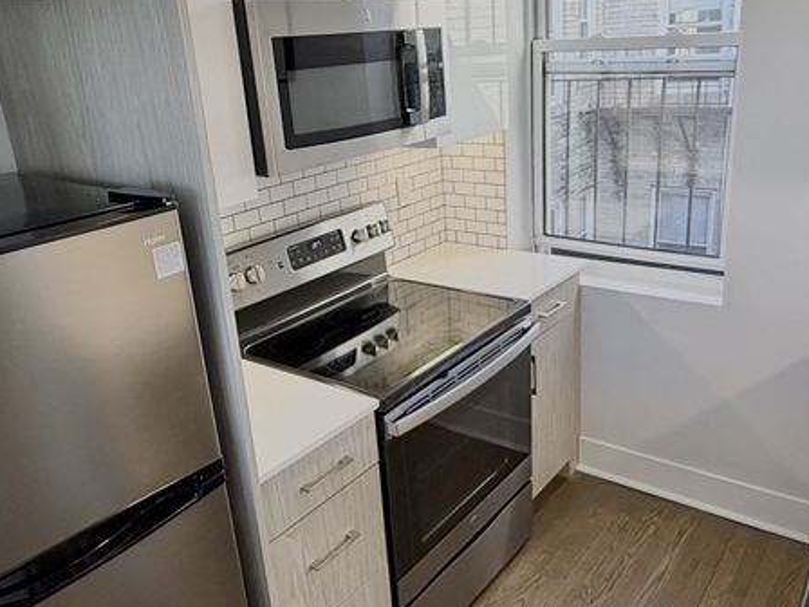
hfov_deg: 56.8
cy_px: 298
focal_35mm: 32
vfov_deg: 44.2
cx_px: 428
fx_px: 748
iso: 100
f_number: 2.2
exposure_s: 1/120
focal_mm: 2.22
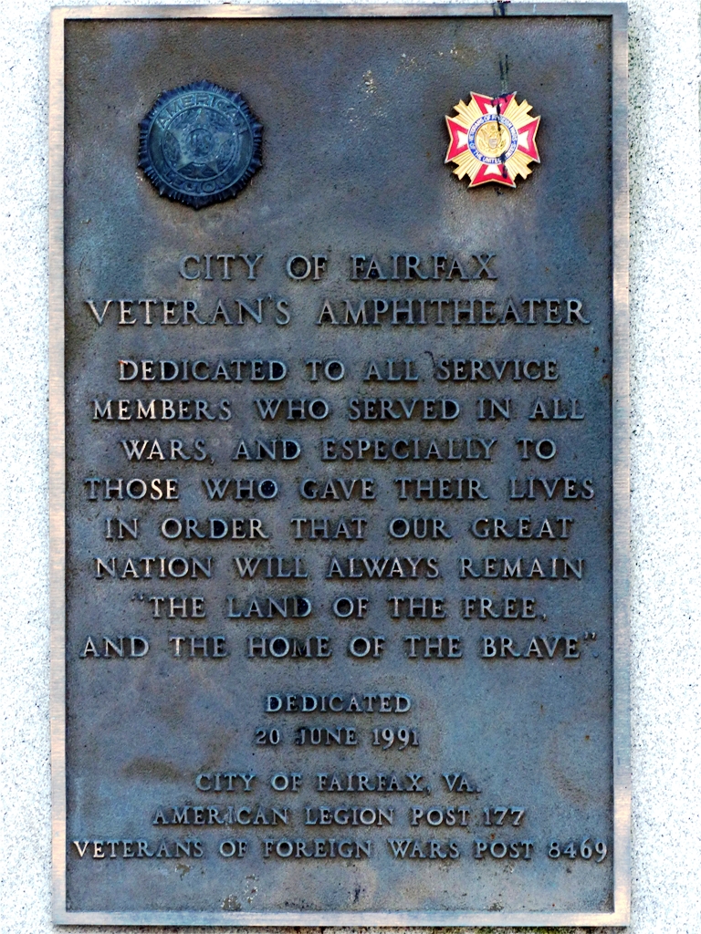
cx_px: 350
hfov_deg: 9.9
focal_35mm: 150
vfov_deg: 13.2
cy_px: 467
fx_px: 4050
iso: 100
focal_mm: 27
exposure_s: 1/50
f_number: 8
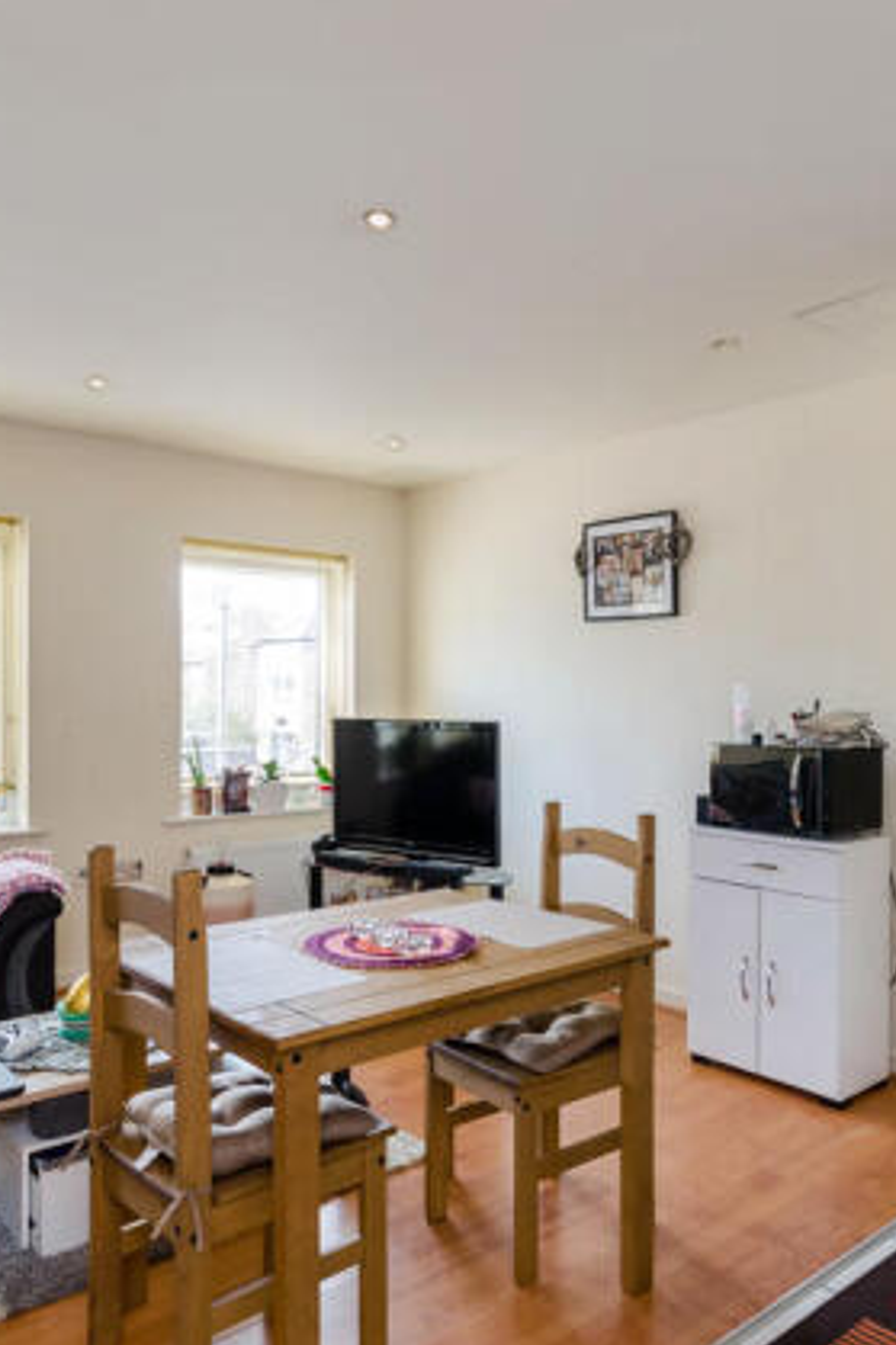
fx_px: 963
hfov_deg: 49.9
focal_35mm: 26
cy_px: 690
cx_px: 469
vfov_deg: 69.9
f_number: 7.1
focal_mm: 11
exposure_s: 1/20
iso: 400
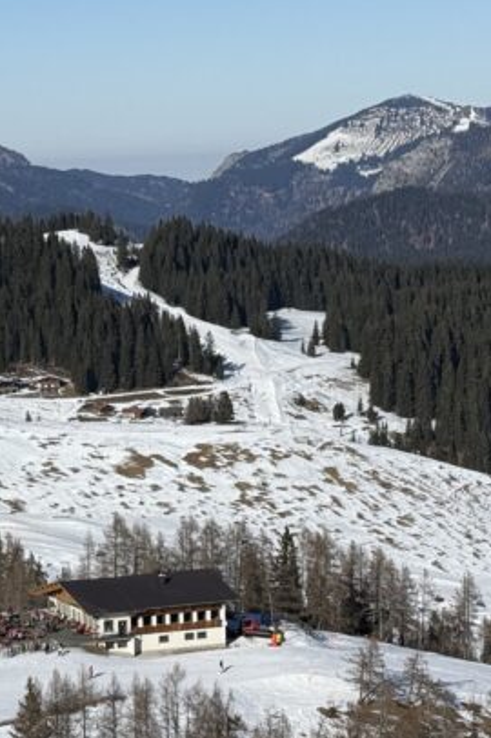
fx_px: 2582
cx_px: -118
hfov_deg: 10.7
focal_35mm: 126
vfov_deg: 16.2
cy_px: 489
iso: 64
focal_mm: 6.76
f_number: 1.78
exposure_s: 1/11364
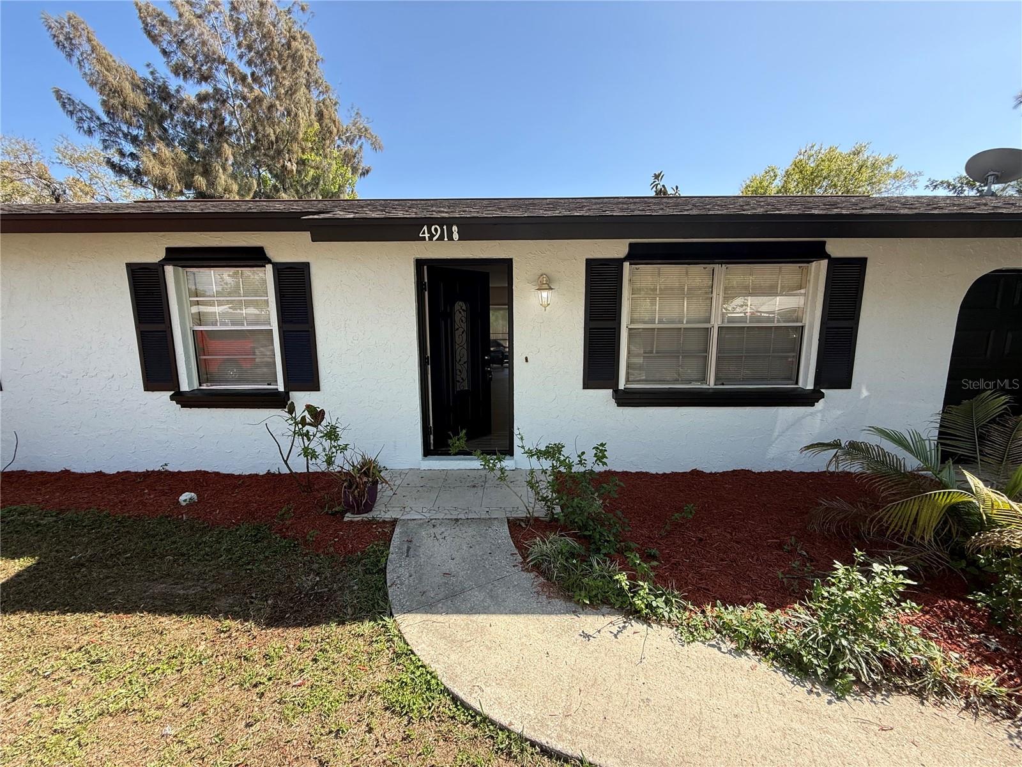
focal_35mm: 14
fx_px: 413
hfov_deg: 102.1
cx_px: 511
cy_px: 384
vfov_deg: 85.7
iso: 50
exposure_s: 1/390
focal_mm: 2.22
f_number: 2.2
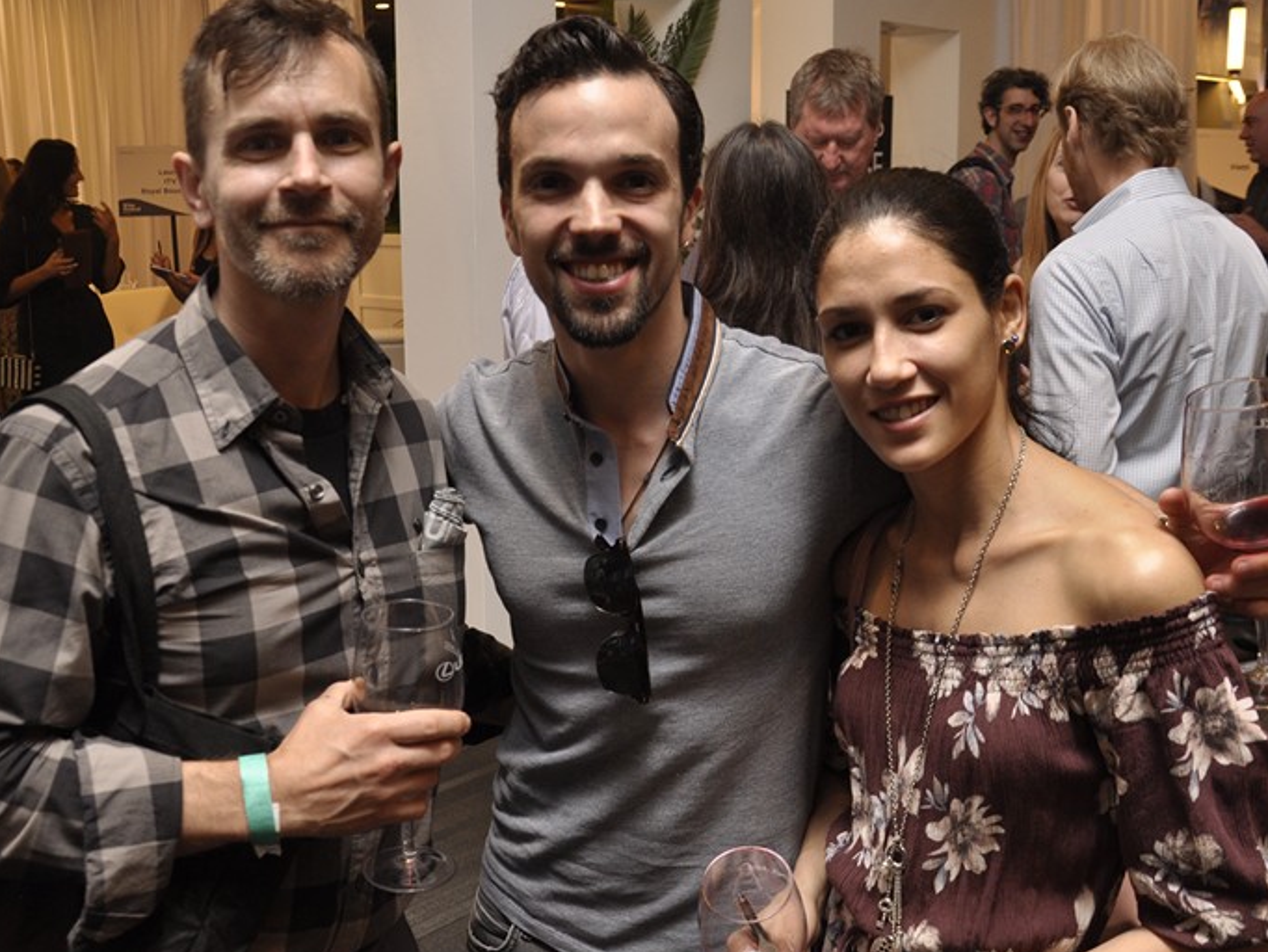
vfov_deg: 37.7
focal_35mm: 38
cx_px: 595
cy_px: 495
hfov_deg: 48.9
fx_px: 1392
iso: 400
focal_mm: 18
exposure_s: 1/30
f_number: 5
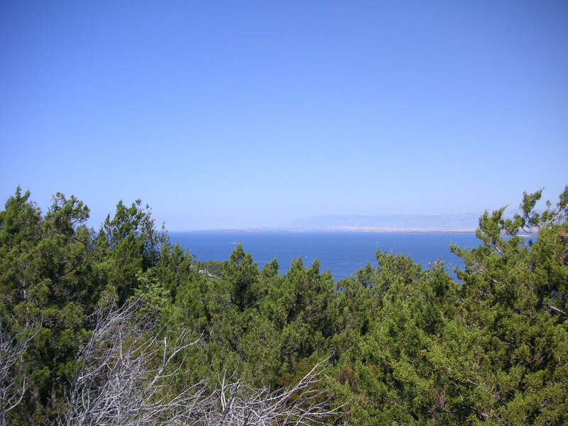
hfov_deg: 50.1
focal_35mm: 37
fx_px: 607
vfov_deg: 38.7
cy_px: 213
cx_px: 284
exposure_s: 1/180
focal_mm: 6.1
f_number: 6.7
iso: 50
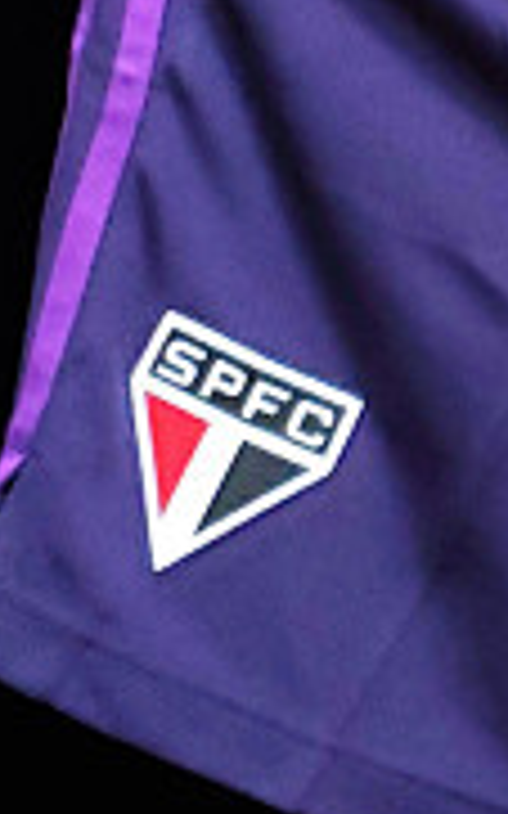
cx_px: 935
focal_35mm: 164
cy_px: 139
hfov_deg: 7.7
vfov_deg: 12.7
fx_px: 3636
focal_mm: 4.3
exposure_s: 1/15
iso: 200
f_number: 1.5
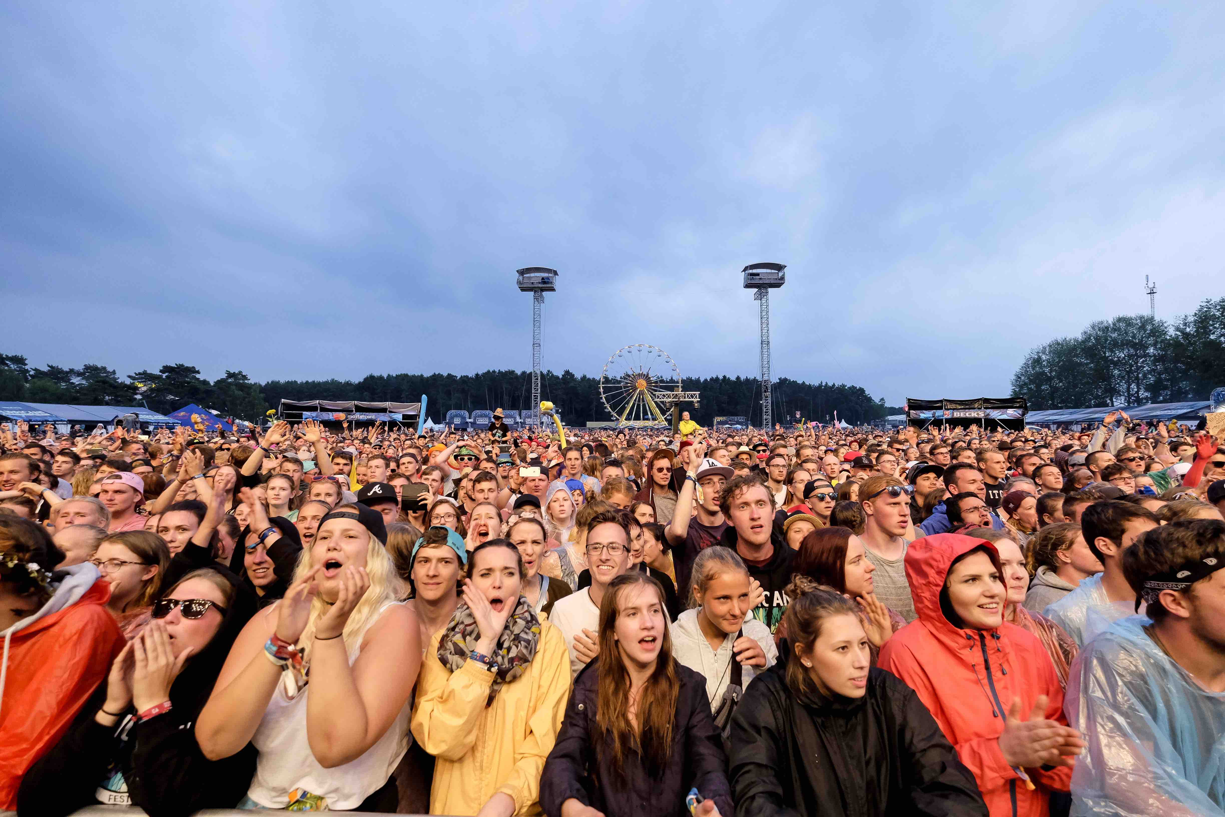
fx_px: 510
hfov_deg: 100.4
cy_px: 408
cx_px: 612
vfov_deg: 77.3
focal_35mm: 15
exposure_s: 1/180
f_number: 4
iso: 1600
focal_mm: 10
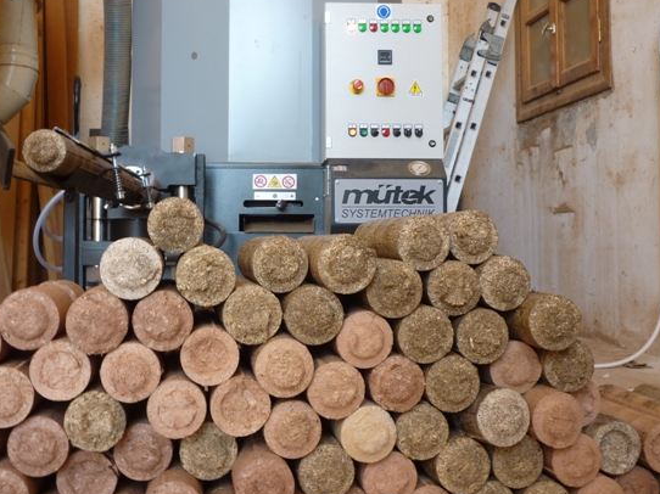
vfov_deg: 36.7
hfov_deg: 47.8
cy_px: 217
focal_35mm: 39
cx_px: 303
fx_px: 743
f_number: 2.8
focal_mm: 5.5
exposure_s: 1/30
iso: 100
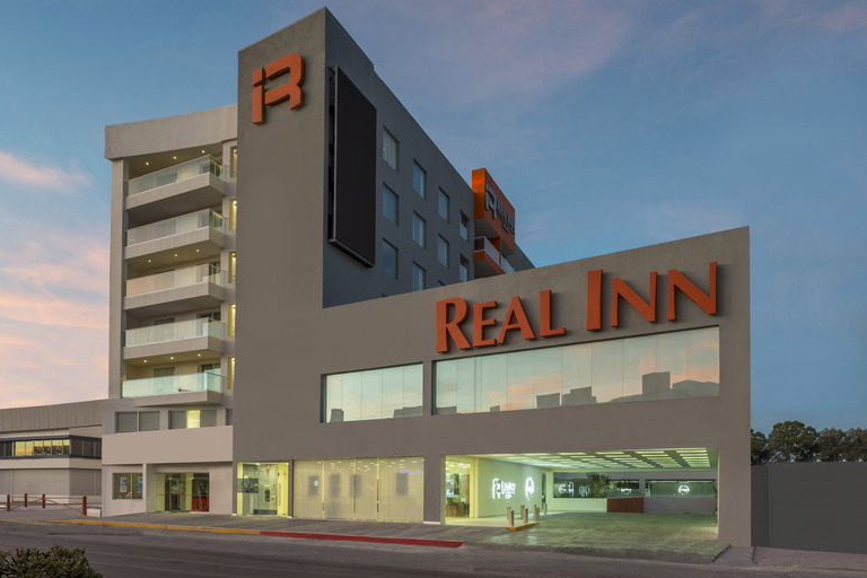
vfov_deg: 51.3
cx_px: 422
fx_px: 602
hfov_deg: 71.5
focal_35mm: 25
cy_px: 287
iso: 200
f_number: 13
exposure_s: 1/1.25
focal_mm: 24
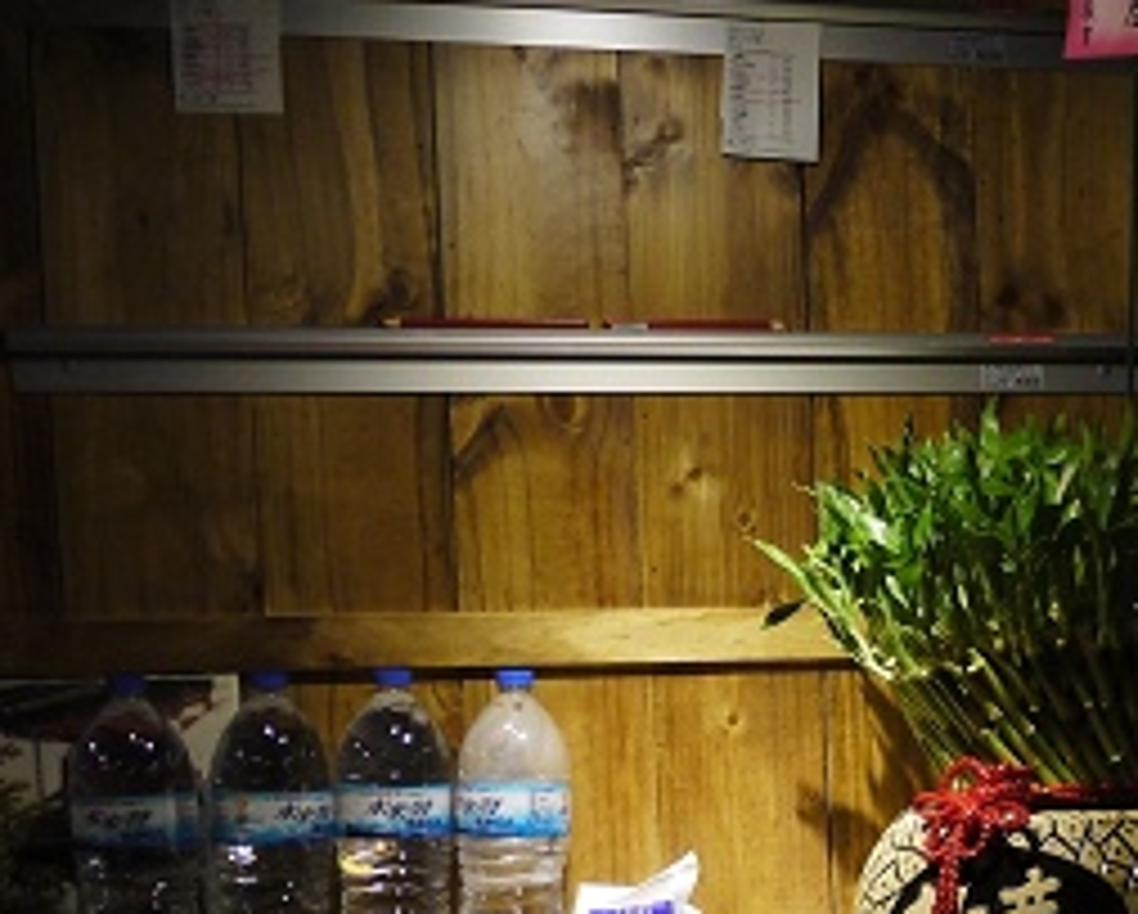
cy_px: 792
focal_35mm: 69
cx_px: 1381
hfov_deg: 24.7
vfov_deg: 21.8
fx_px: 2327
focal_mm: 14
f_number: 2.5
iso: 400
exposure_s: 1/50
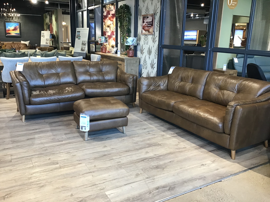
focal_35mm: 31
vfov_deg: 45.4
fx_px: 242
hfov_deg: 58.4
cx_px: 135
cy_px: 101
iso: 80
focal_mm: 3.3
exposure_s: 1/33
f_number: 2.4
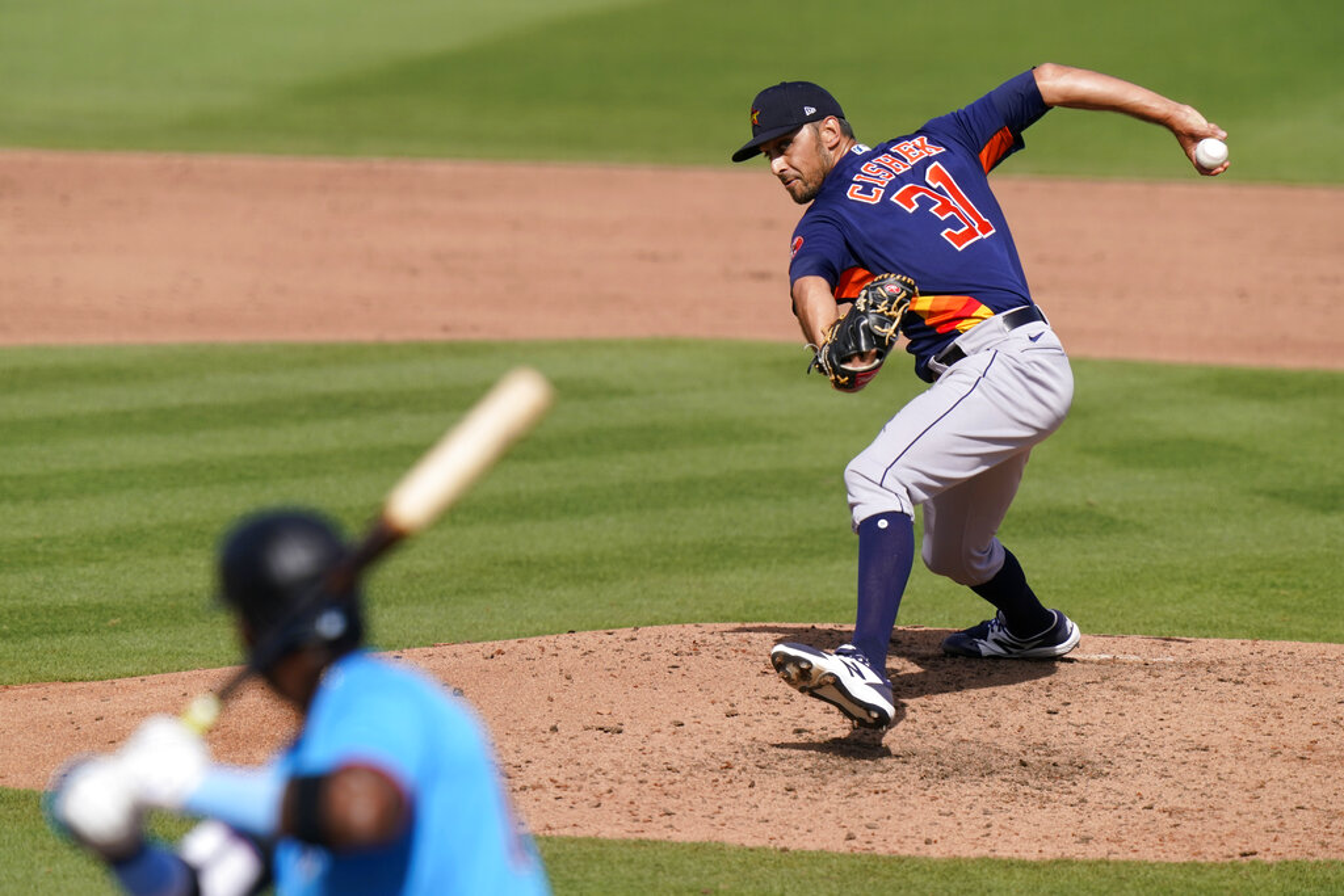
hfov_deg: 3.7
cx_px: 672
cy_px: 448
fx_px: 20908
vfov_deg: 2.5
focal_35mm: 560
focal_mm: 560
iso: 400
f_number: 5.6
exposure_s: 1/2500
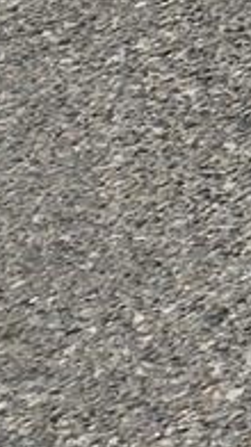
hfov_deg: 3.2
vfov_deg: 7.2
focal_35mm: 262
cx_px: 2161
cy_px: -928
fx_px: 3105
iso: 25
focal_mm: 5.4
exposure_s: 1/994
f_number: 1.8
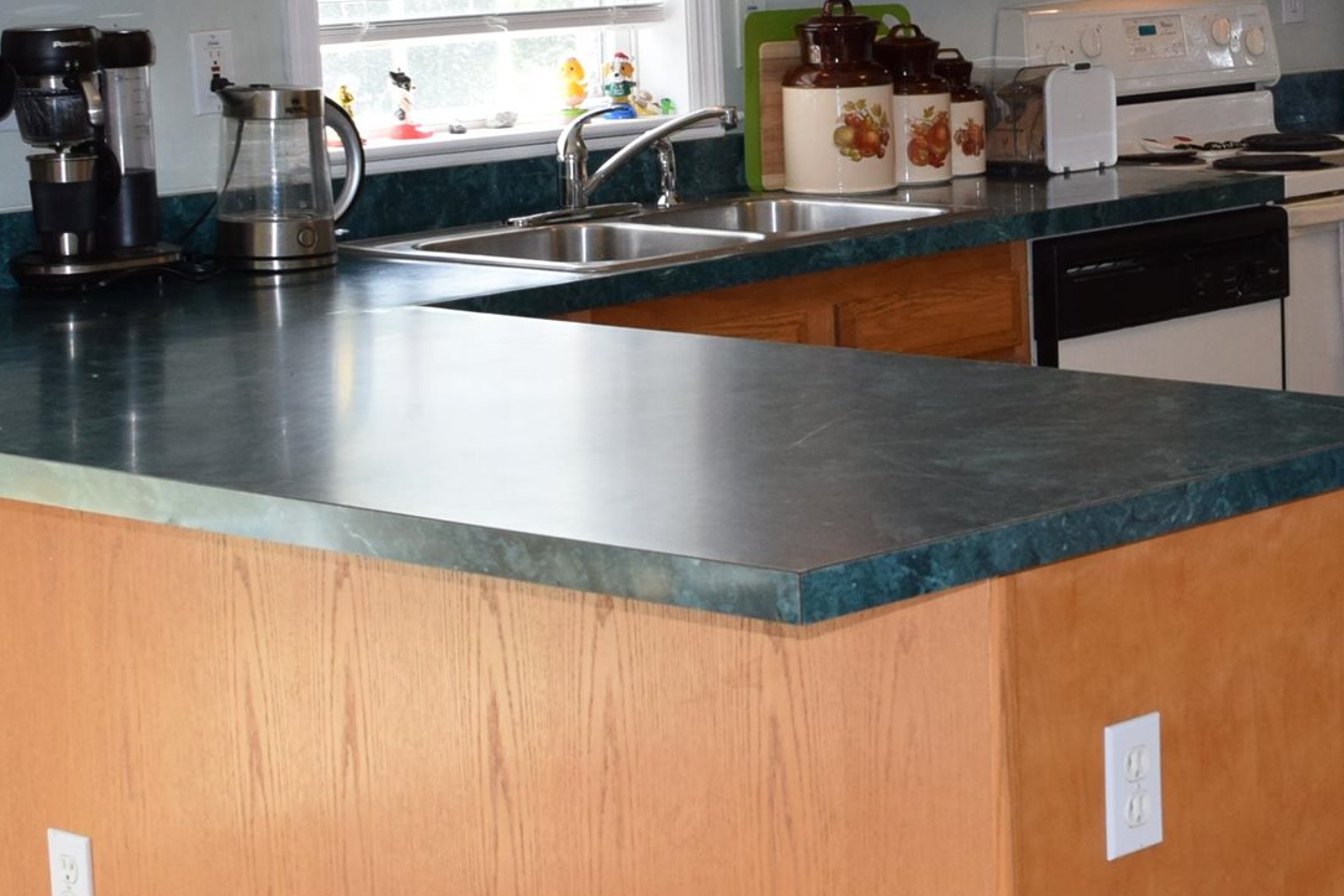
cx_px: 1322
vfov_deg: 16.0
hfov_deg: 23.0
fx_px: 3174
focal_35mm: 85
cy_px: 293
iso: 560
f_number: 5.6
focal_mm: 20
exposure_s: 1/125
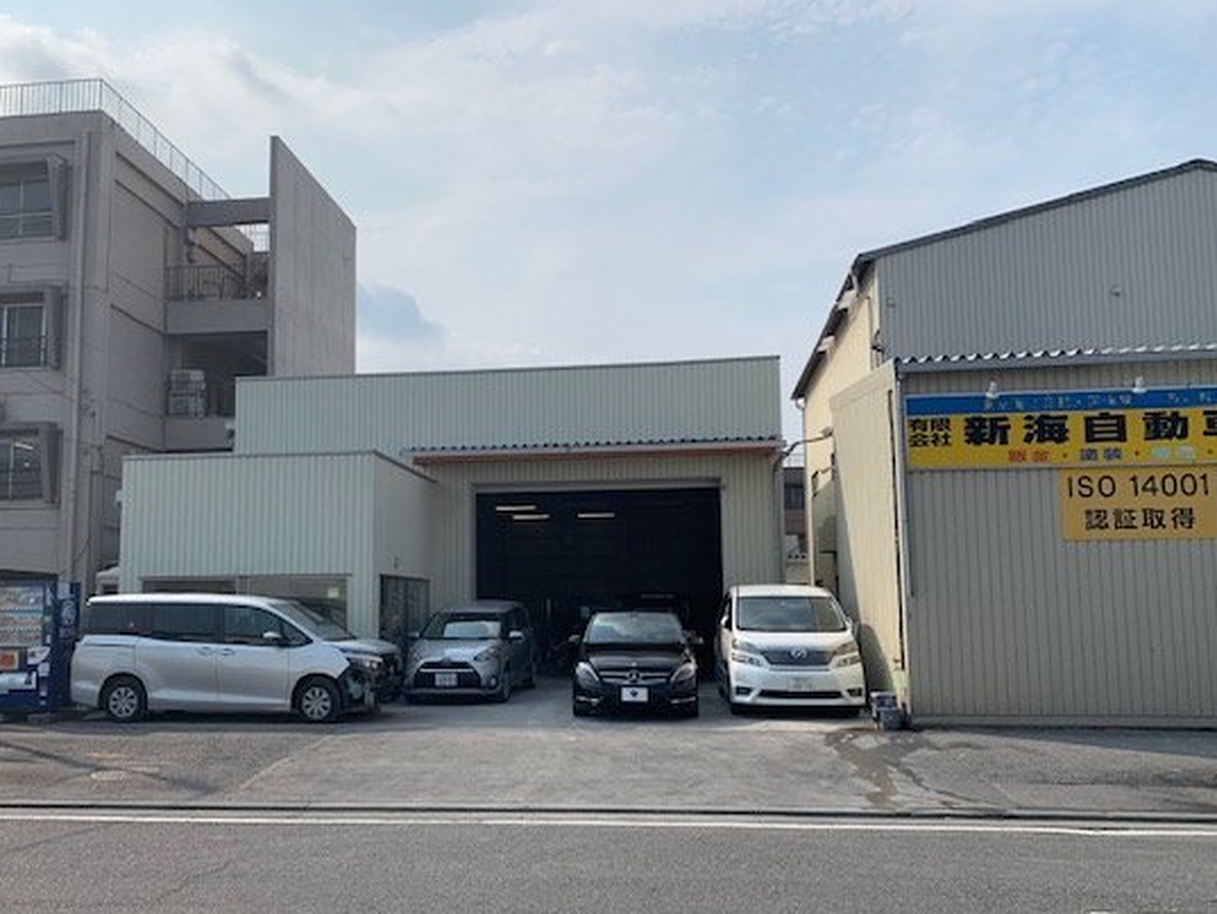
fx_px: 1090
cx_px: 514
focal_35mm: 31
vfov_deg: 45.4
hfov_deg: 58.1
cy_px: 499
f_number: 1.8
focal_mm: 4.25
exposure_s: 1/4464
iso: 25
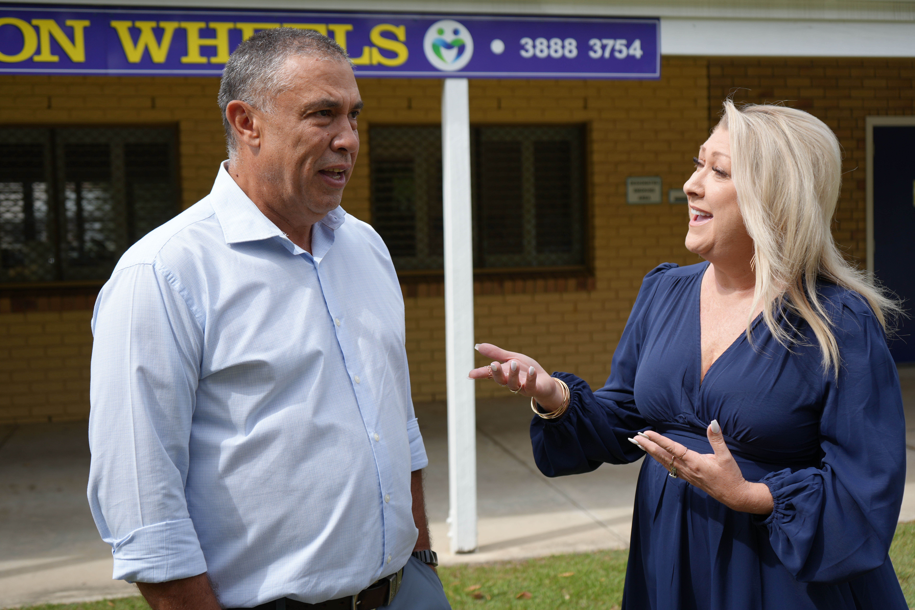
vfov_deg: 30.5
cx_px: 458
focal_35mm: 44
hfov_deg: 44.5
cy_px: 305
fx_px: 1118
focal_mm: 44
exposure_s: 1/640
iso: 100
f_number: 4.5
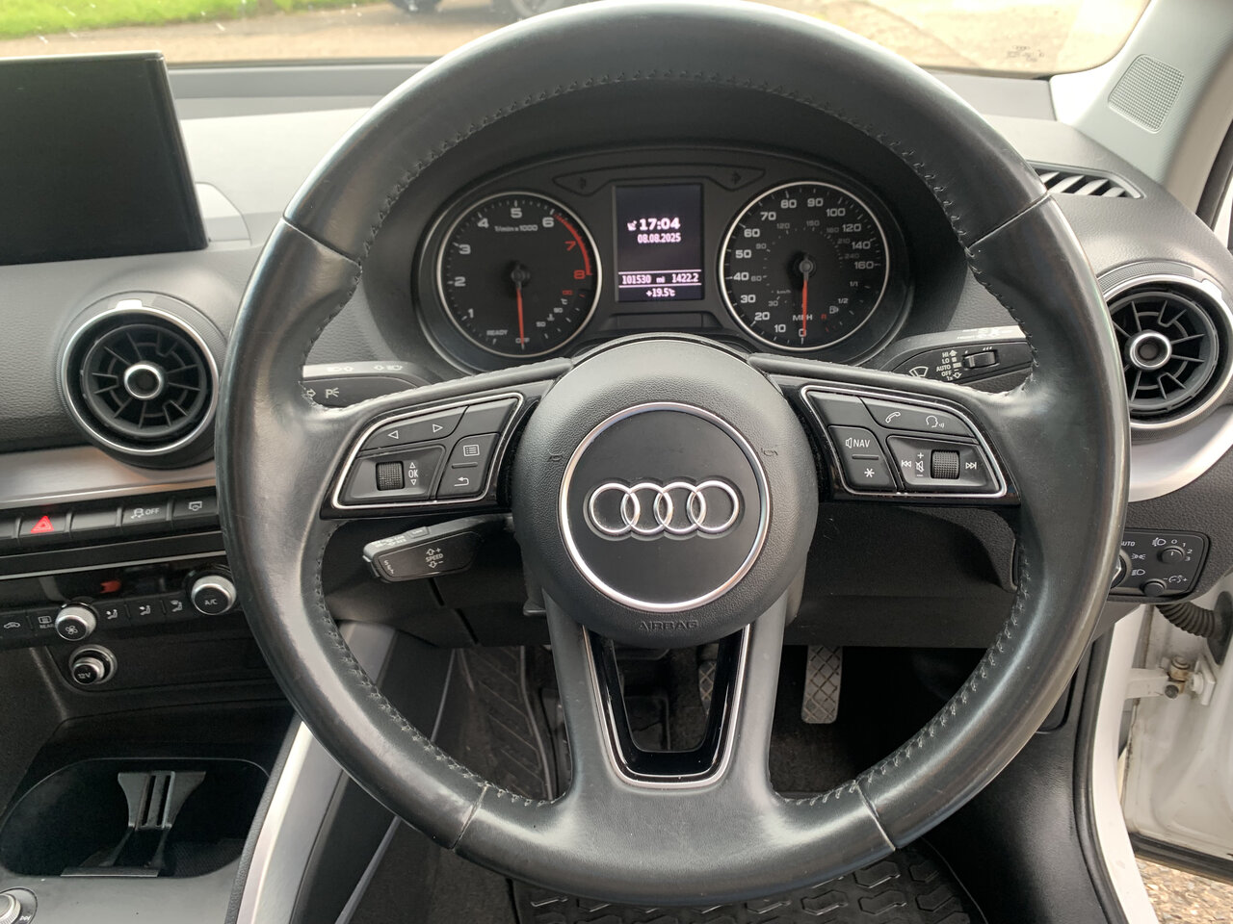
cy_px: 462
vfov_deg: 53.1
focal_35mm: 26
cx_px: 616
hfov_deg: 67.3
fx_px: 926
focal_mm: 4.25
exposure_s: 1/60
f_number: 1.8
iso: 125
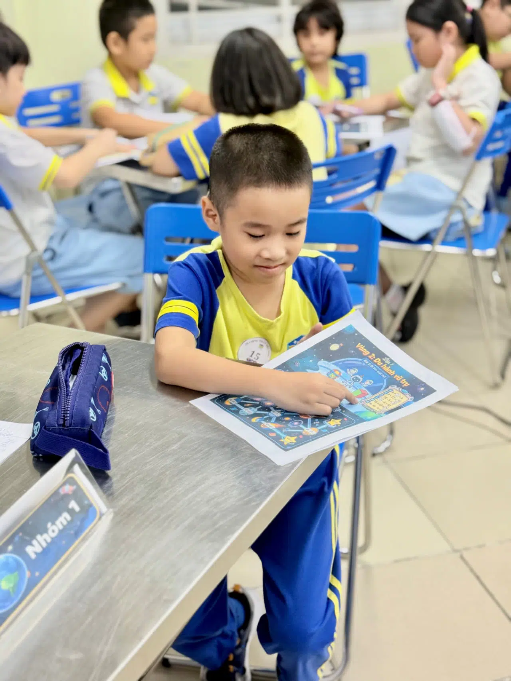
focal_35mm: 48
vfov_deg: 39.7
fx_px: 945
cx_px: 256
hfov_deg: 30.3
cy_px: 340
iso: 80
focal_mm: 6.76
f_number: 1.78
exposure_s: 1/50
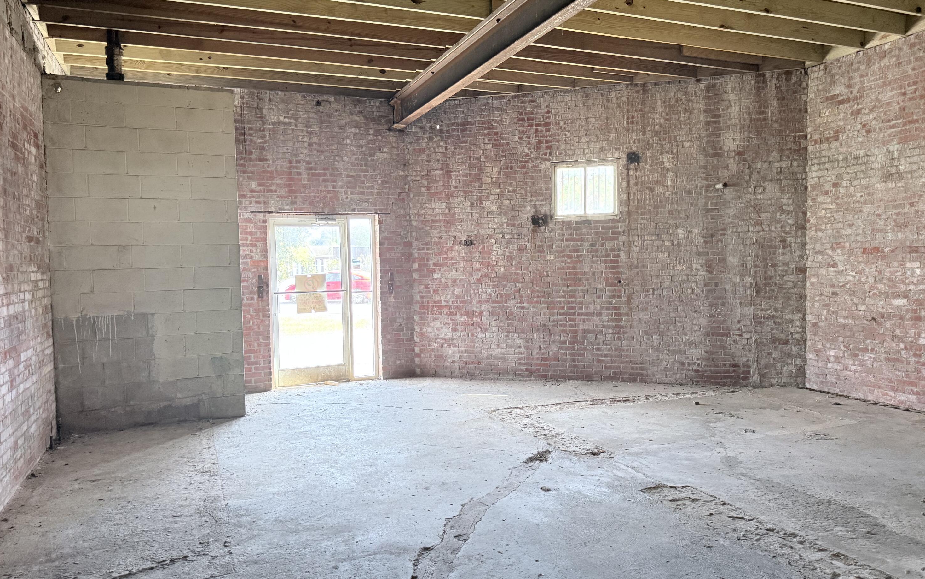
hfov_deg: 70.4
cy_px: 284
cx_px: 466
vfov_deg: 47.6
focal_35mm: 26
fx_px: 656
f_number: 1.78
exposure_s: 1/60
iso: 500
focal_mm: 6.76
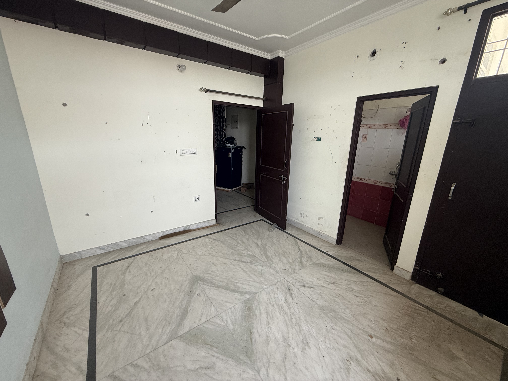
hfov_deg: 102.1
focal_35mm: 14
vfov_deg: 85.7
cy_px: 190
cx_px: 254
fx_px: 205
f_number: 2.2
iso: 125
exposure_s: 1/99
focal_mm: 2.22
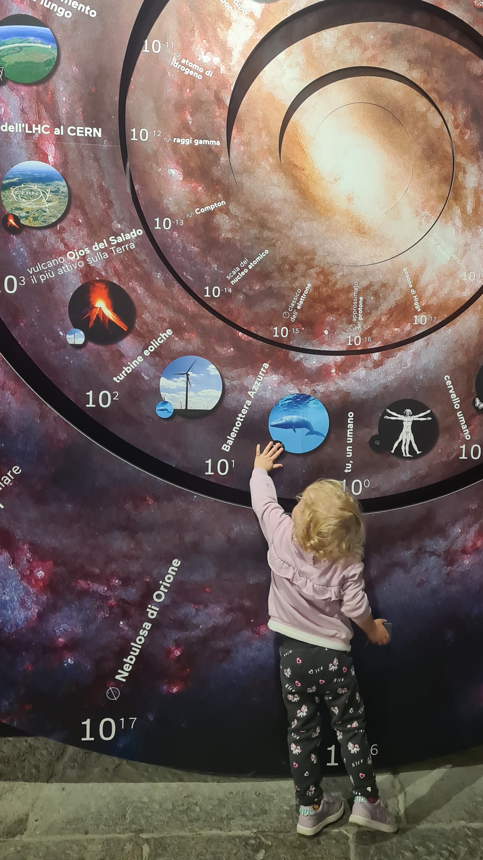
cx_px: 327
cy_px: 318
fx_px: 843
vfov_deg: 53.4
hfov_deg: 31.7
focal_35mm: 37
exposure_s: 1/50
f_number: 1.8
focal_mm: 5.4
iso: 125
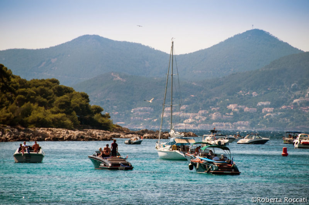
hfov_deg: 6.9
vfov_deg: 4.6
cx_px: 154
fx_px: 2571
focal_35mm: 300
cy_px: 102
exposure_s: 1/2500
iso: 500
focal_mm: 200
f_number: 5.6
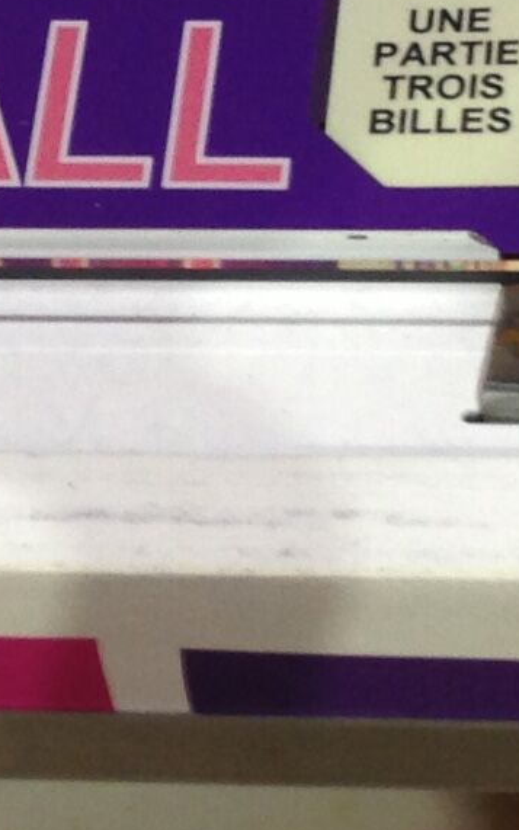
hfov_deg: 6.6
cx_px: 97
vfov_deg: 10.5
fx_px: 4525
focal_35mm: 200
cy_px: 339
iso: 50
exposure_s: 1/20
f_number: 2.4
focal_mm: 4.12
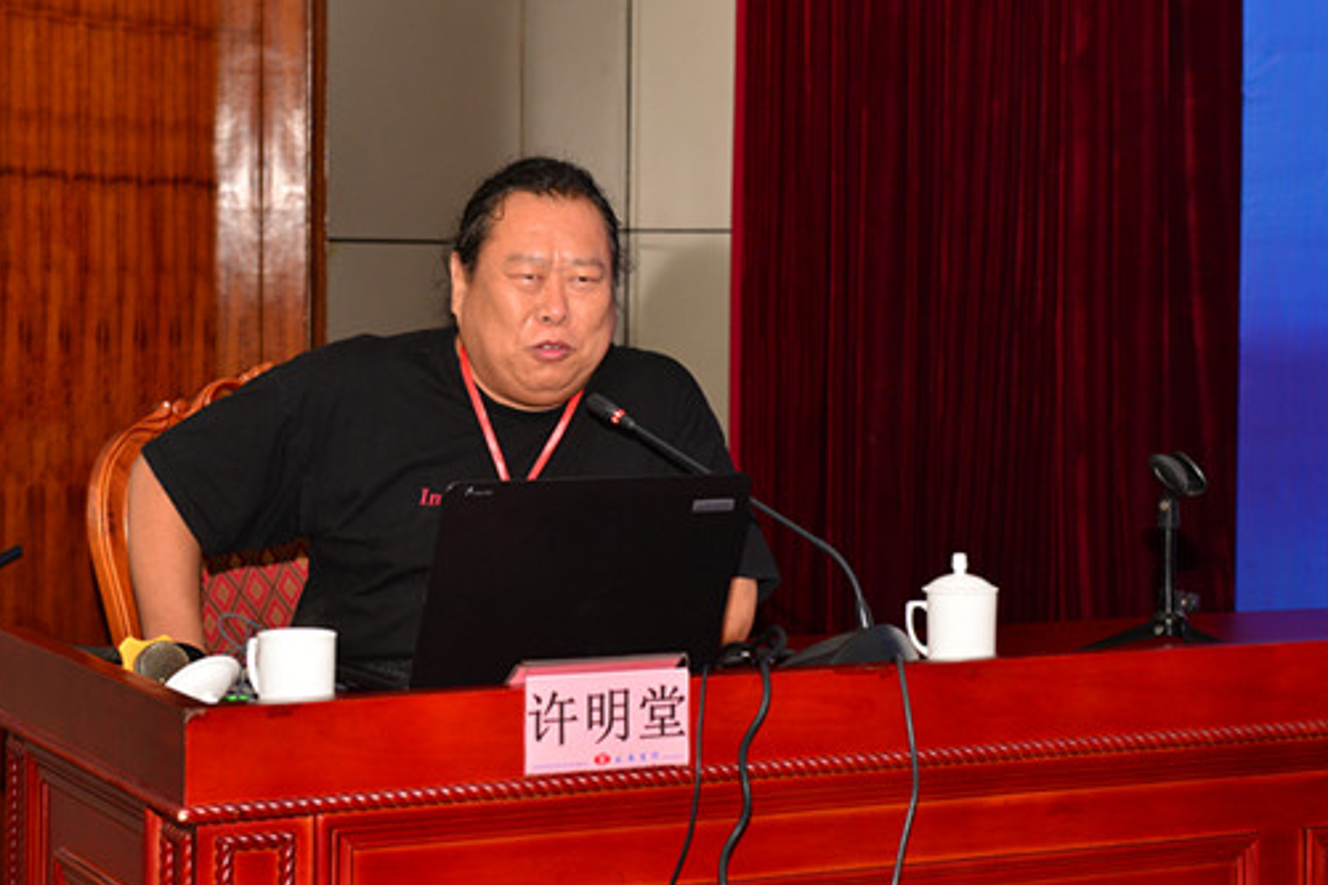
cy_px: 404
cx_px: 611
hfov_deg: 24.2
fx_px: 3097
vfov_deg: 16.2
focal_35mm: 84
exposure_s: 1/60
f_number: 5.6
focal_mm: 70
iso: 800
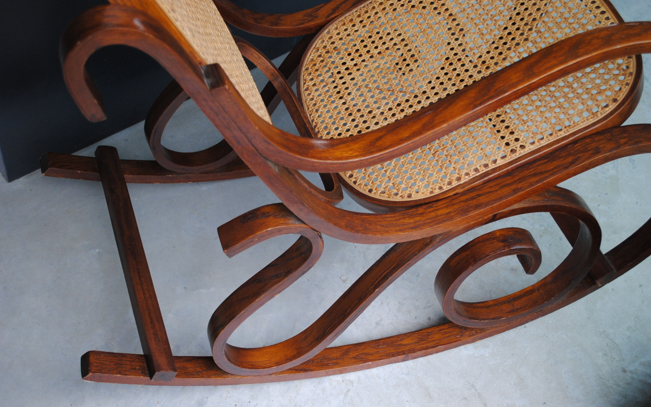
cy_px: 217
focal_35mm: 50
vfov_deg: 25.8
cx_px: 322
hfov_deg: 40.3
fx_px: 887
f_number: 4.8
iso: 360
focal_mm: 32
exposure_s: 1/30
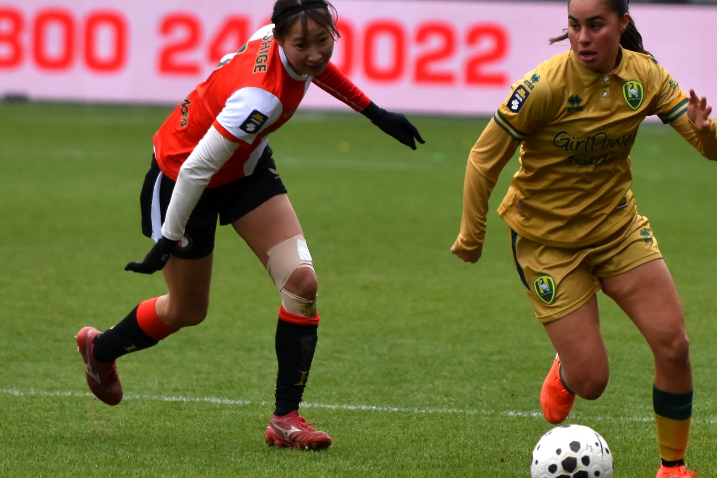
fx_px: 6950
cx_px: 434
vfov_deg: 3.9
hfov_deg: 5.9
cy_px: 241
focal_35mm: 349
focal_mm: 190
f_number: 3.2
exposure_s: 1/1000
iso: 450
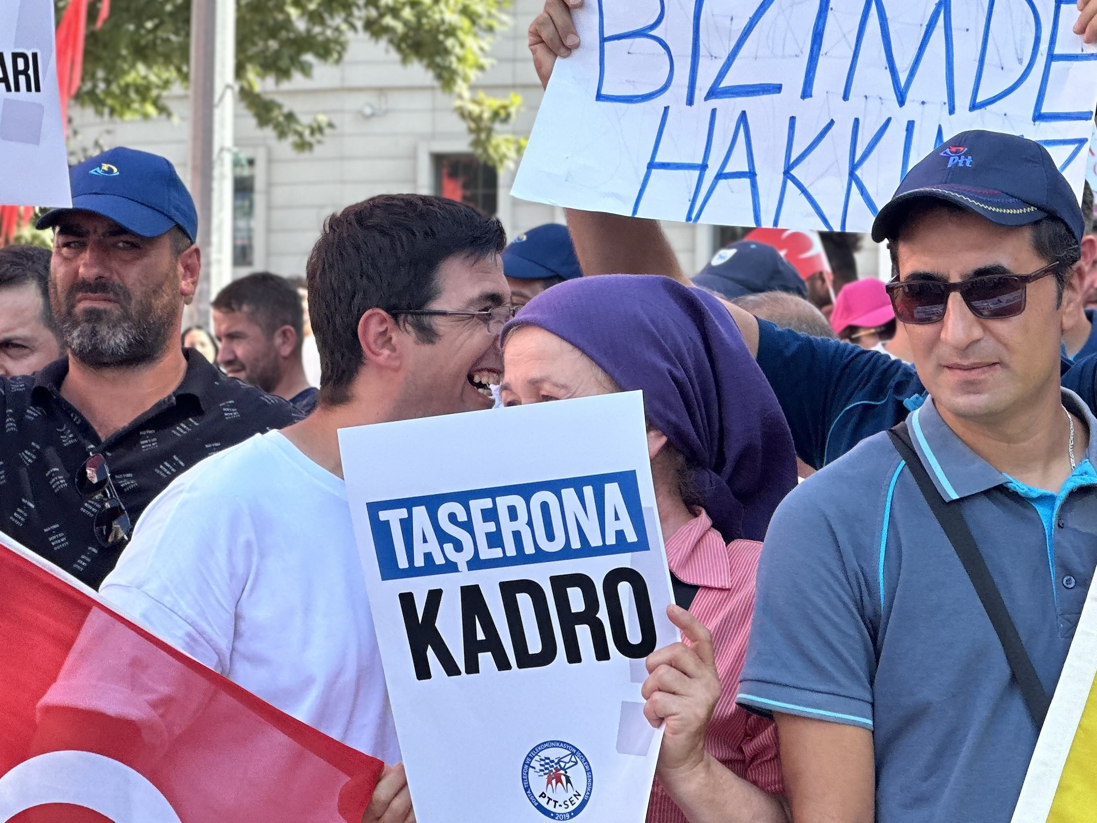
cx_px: 530
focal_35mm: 142
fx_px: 4501
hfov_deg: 13.9
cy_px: 176
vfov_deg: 10.4
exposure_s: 1/288
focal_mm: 9
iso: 25
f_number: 2.8
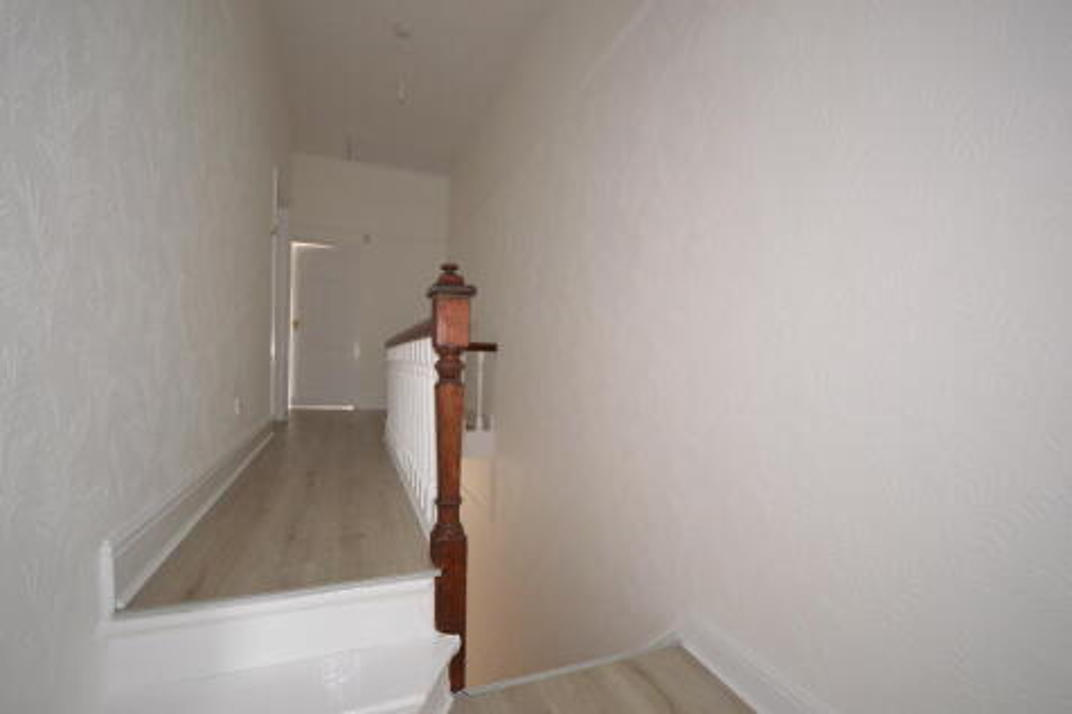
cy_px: 357
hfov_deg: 61.9
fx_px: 893
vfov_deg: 43.6
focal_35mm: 30
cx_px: 536
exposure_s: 1/60
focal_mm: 20
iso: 800
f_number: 5.6
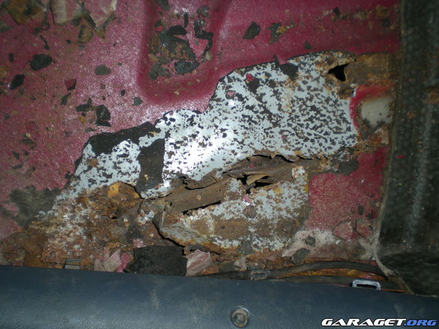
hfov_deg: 49.0
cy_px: 164
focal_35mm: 38
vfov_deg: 37.7
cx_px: 220
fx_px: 482
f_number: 3.1
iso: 50
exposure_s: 1/60
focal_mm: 6.3
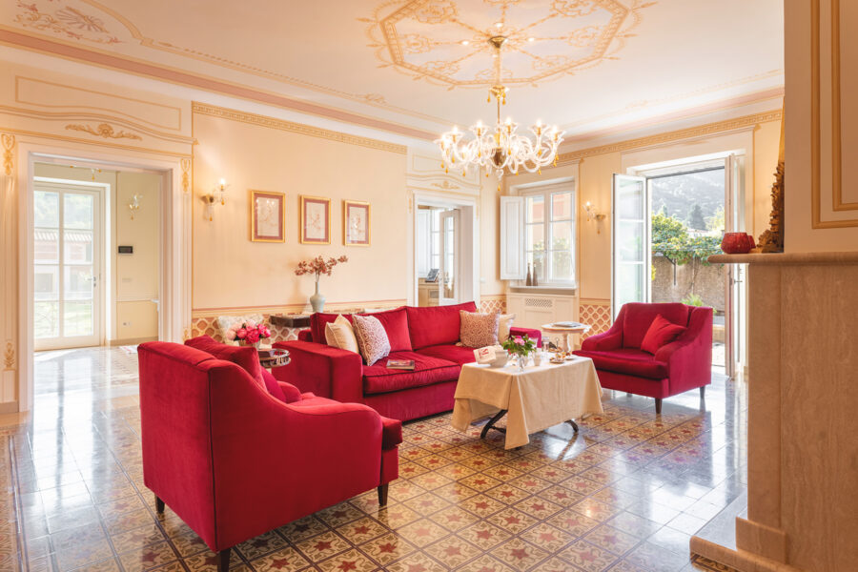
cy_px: 286
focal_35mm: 20
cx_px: 429
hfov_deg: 84.0
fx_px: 477
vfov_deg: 61.9
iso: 64
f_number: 9
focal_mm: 20
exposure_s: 1/30
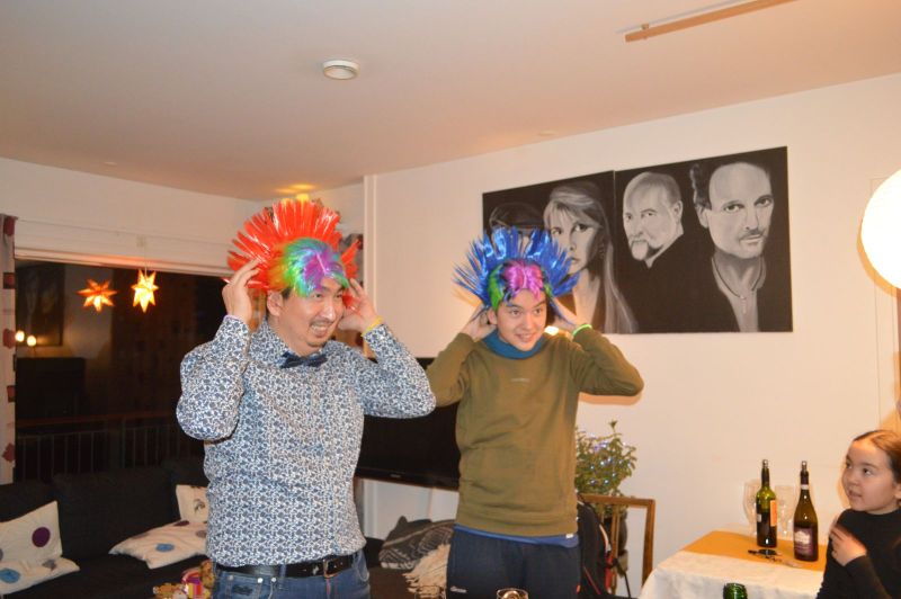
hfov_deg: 62.0
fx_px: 750
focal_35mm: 30
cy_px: 300
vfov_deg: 43.5
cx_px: 450
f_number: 3.8
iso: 2500
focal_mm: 20
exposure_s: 1/60
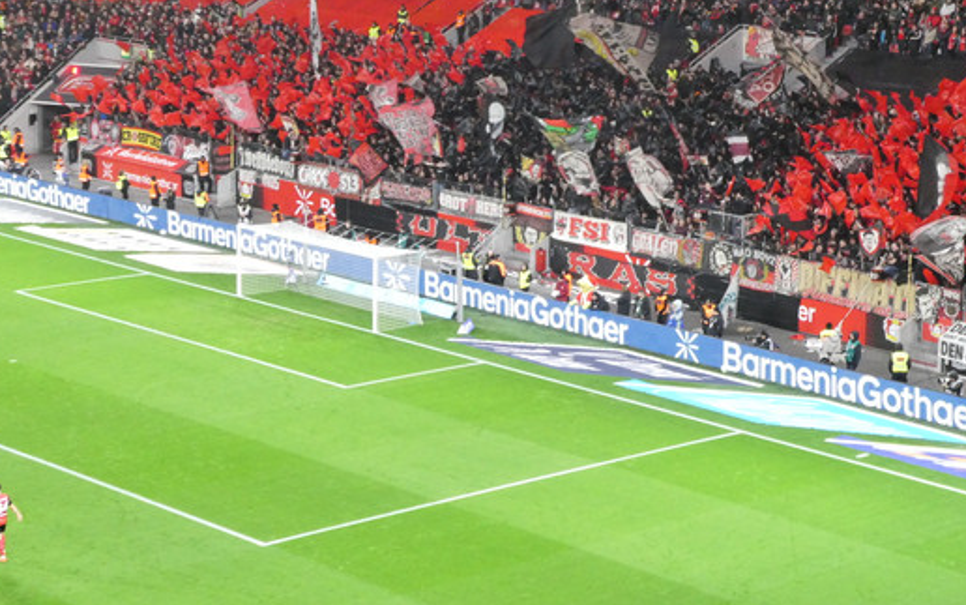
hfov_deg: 22.5
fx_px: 2423
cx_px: 586
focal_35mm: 92
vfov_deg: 14.2
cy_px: 172
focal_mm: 12.5
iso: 800
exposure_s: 1/80
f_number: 4.5
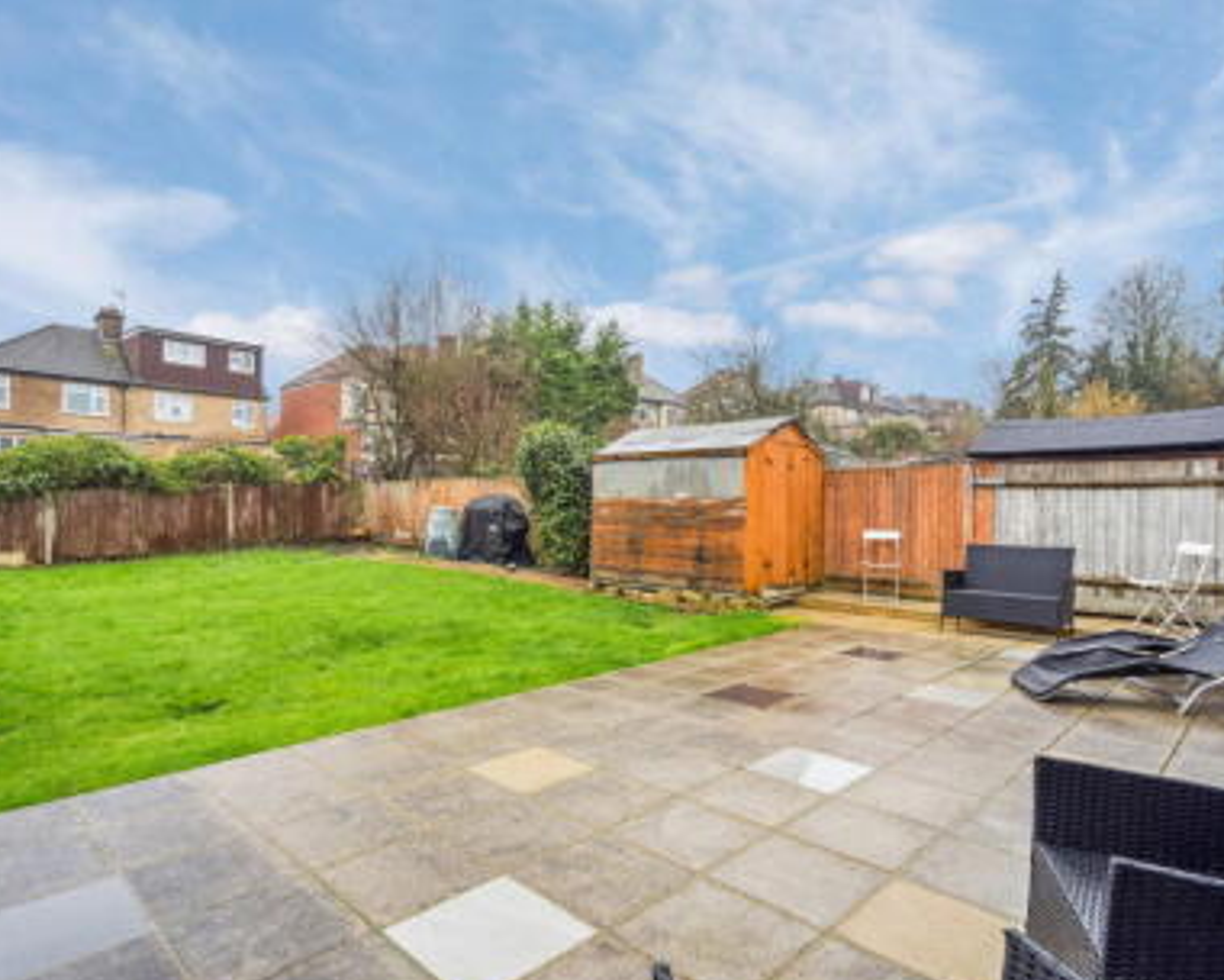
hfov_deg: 80.3
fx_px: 725
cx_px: 586
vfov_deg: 68.1
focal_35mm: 20
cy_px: 508
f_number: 8
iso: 320
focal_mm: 17
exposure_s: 1/60
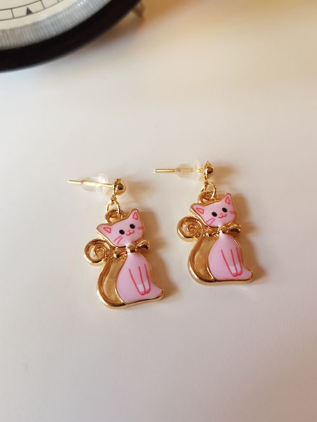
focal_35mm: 26
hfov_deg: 53.0
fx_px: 318
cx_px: 158
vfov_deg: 67.3
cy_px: 211
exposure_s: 1/50
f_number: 1.7
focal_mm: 4.2
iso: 64
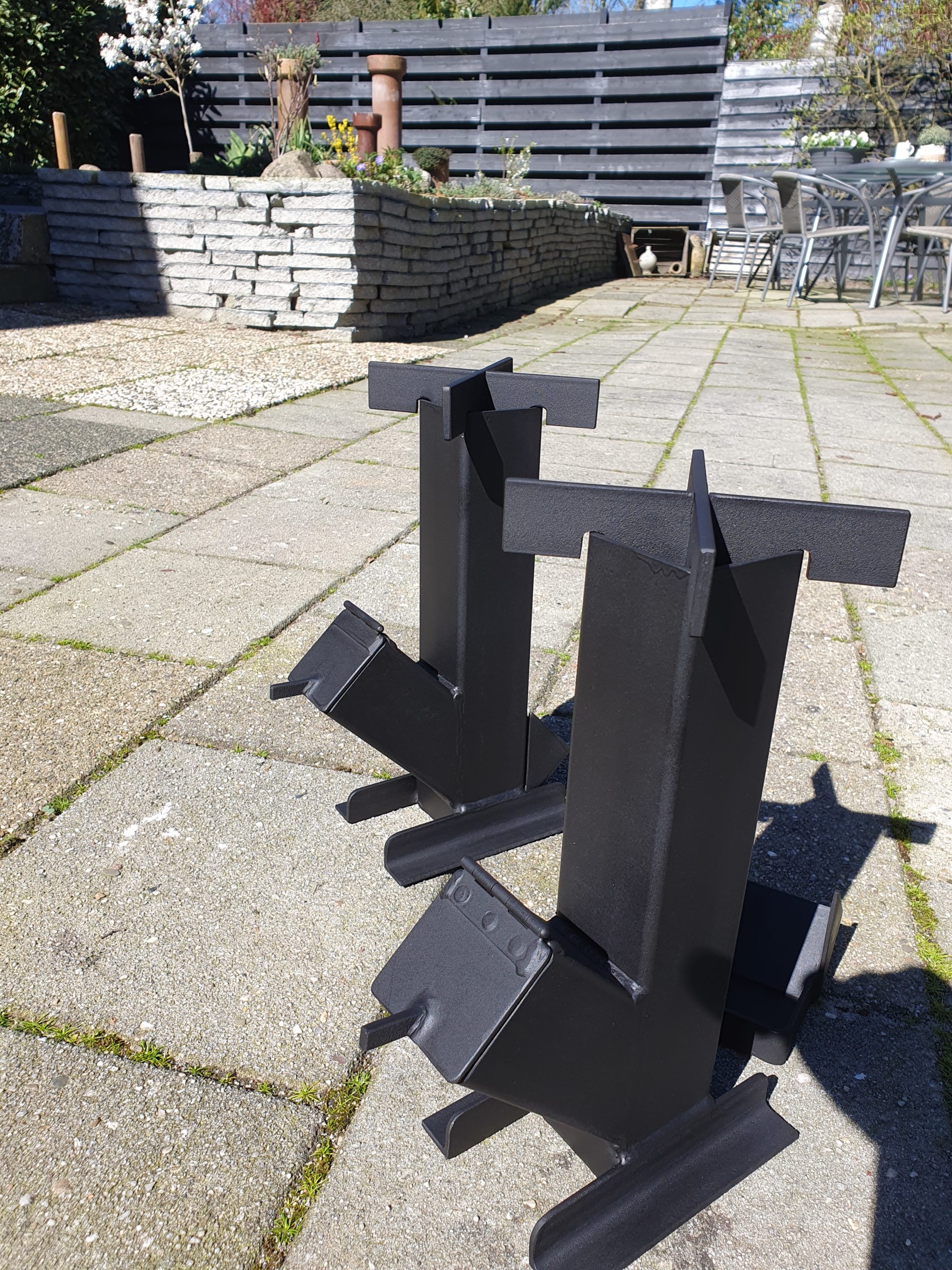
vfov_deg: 67.3
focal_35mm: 26
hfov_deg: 53.1
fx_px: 953
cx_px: 476
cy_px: 635
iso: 50
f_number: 2.4
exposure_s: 1/784
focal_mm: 4.32
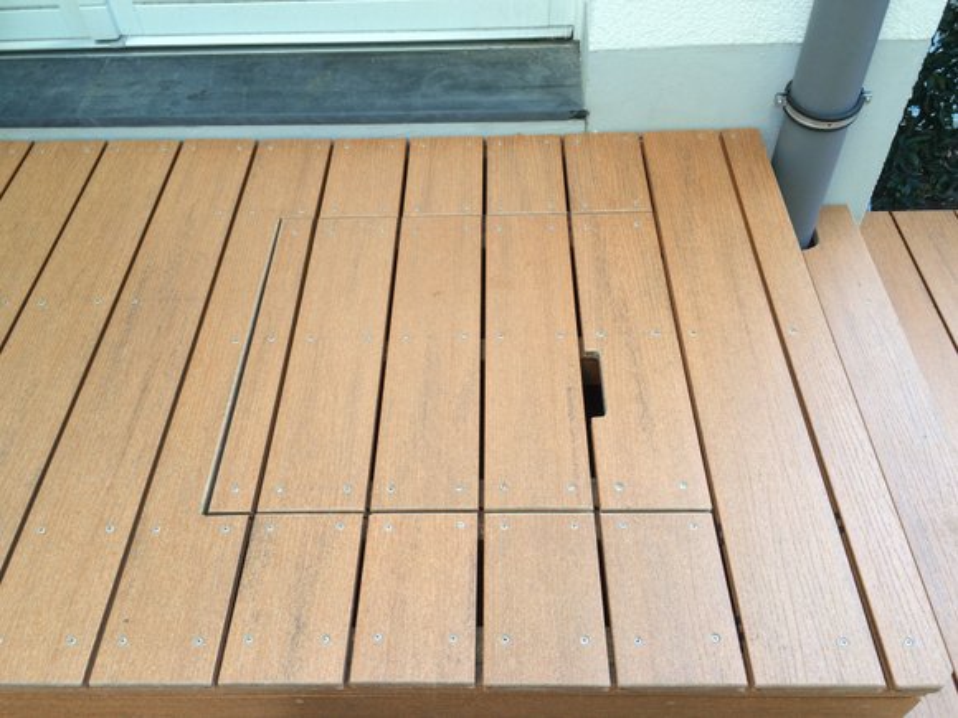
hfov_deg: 61.7
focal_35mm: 29
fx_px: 803
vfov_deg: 48.2
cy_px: 359
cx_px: 479
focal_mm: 4.15
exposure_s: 1/100
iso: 40
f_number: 2.2
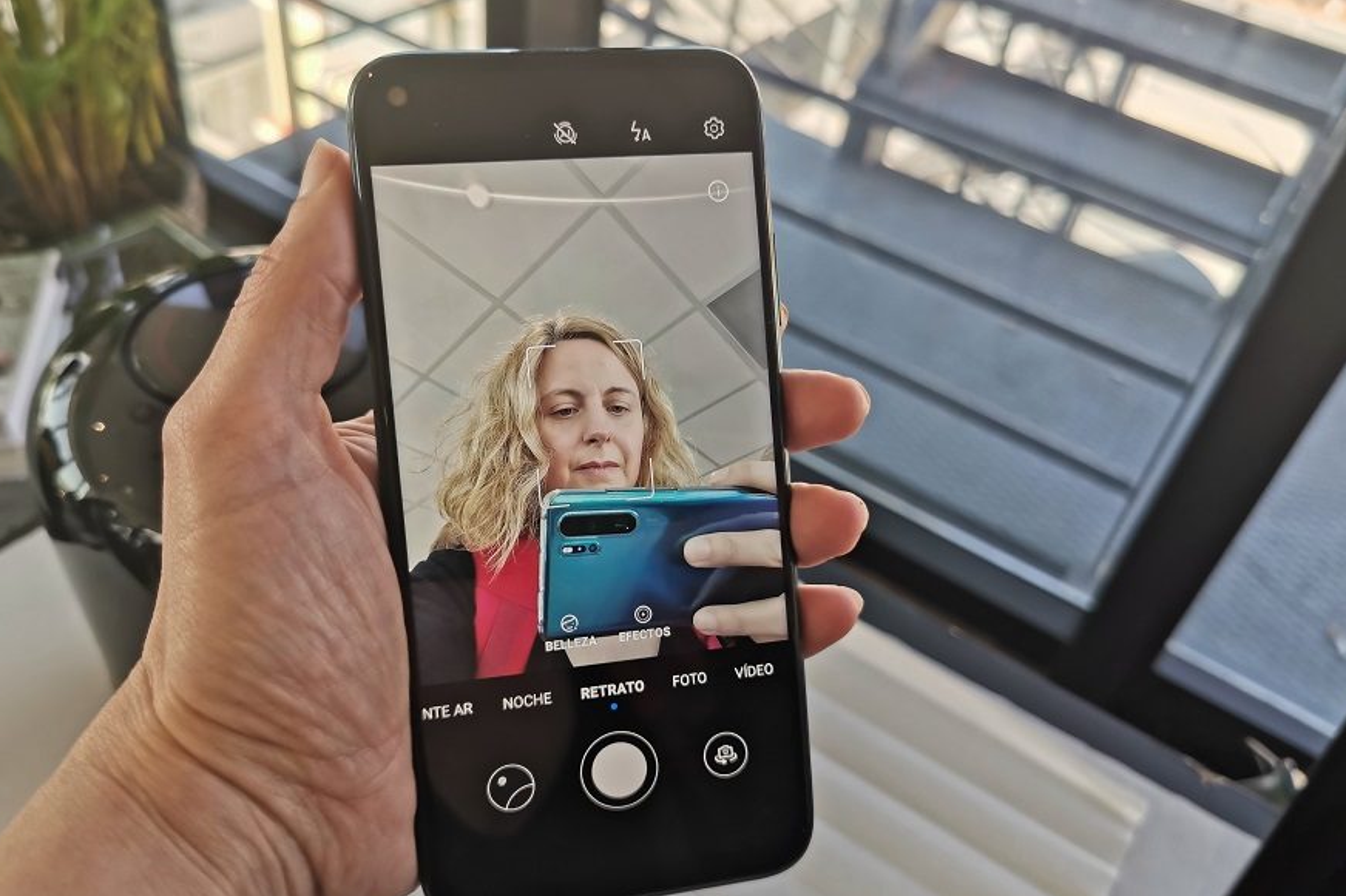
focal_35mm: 29
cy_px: 468
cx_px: 670
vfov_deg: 44.9
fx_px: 1084
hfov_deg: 63.7
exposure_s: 1/99.9
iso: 50
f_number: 1.6
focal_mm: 5.56
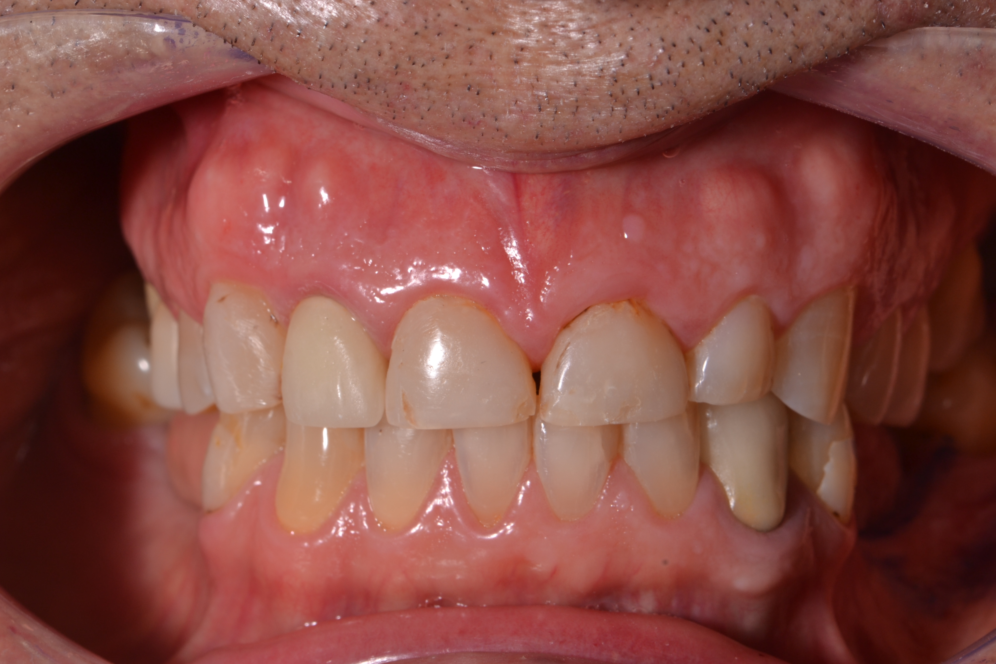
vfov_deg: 8.7
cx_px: 498
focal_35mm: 158
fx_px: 4357
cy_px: 332
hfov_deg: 13.0
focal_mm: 105
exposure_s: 1/100
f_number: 20
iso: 100
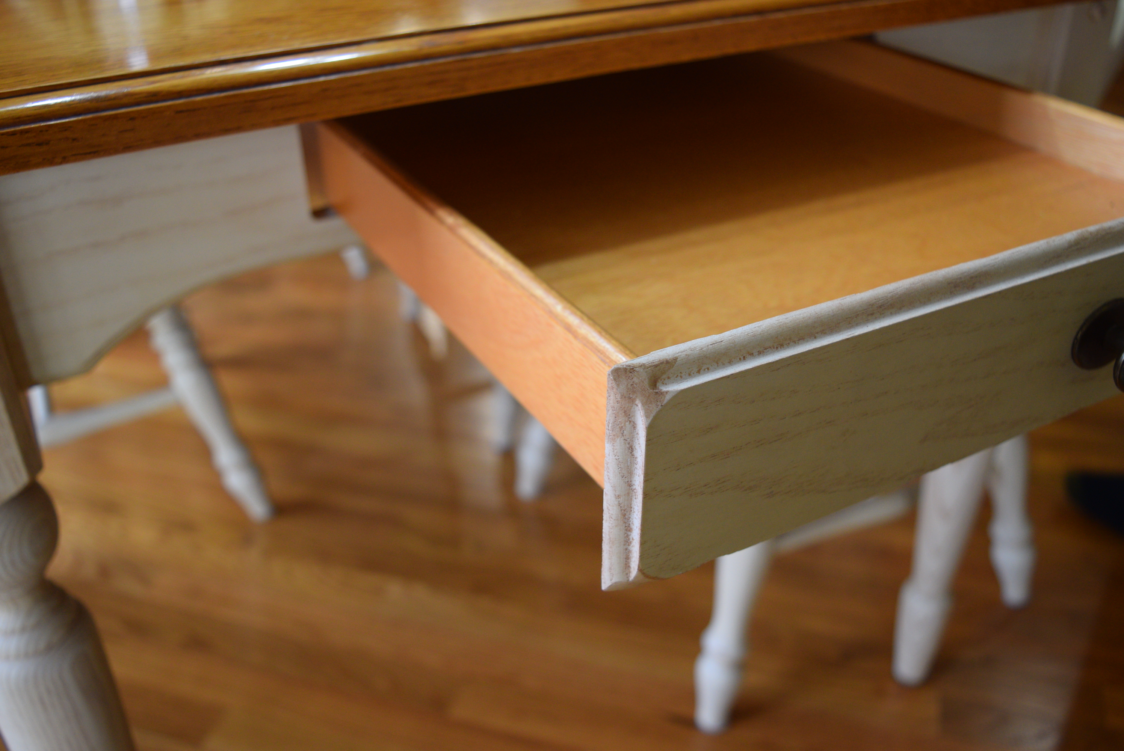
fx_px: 1031
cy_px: 376
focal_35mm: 33
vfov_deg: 40.0
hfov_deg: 57.2
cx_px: 562
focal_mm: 22
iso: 720
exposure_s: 1/60
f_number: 4
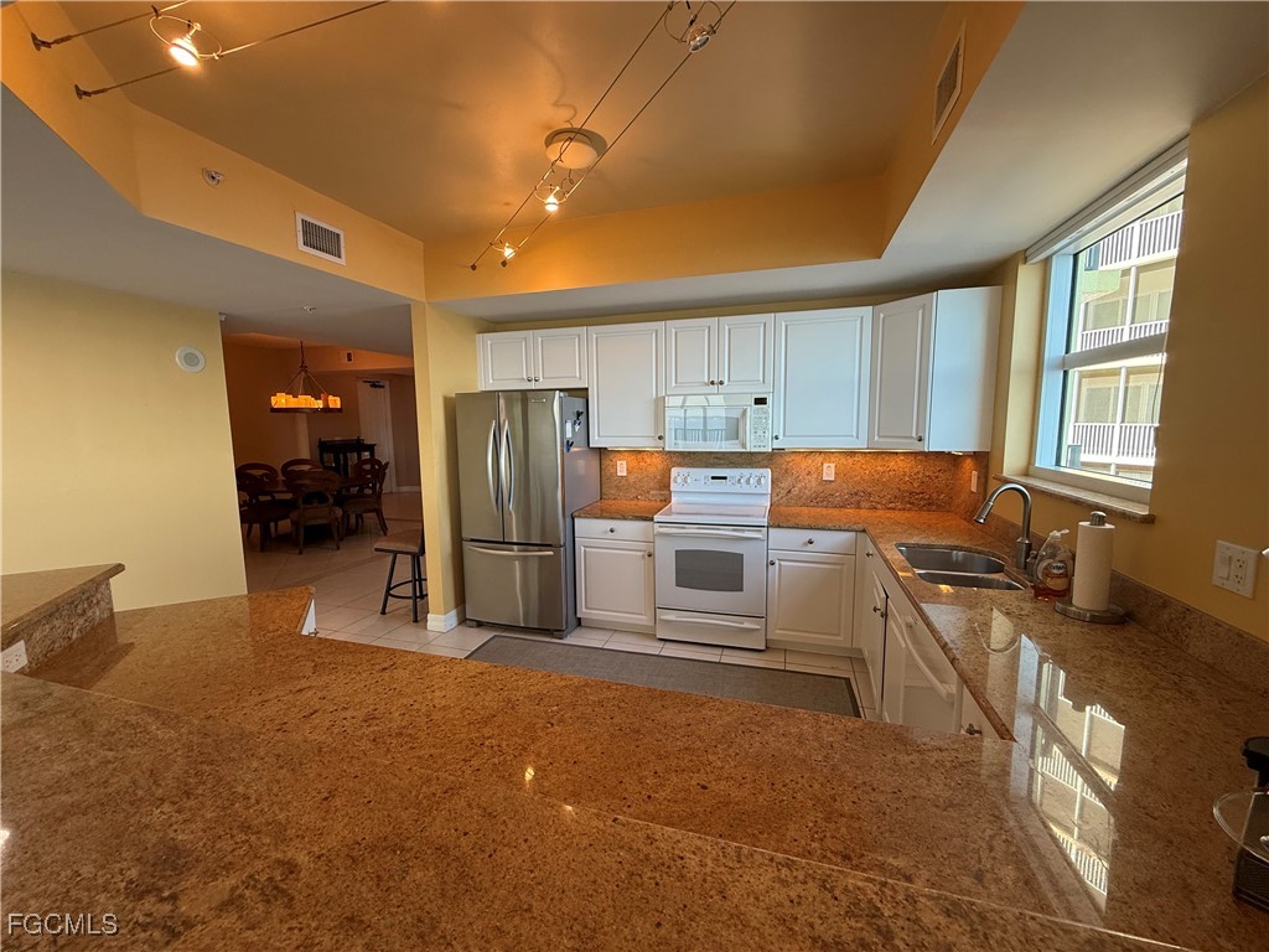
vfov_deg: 85.7
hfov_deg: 102.1
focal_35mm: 14
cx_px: 634
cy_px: 476
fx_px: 513
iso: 160
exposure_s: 1/120
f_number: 2.2
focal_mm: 2.22
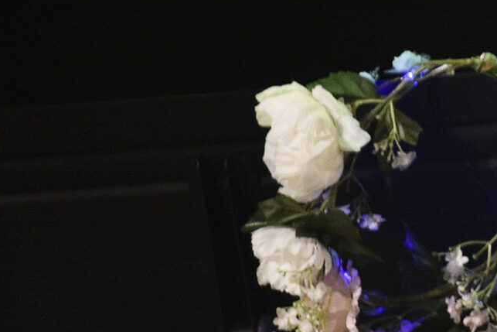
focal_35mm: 1015
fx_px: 14015
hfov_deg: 2.0
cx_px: 956
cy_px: -165
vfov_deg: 1.4
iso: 640
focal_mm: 170
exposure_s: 1/100
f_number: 2.8
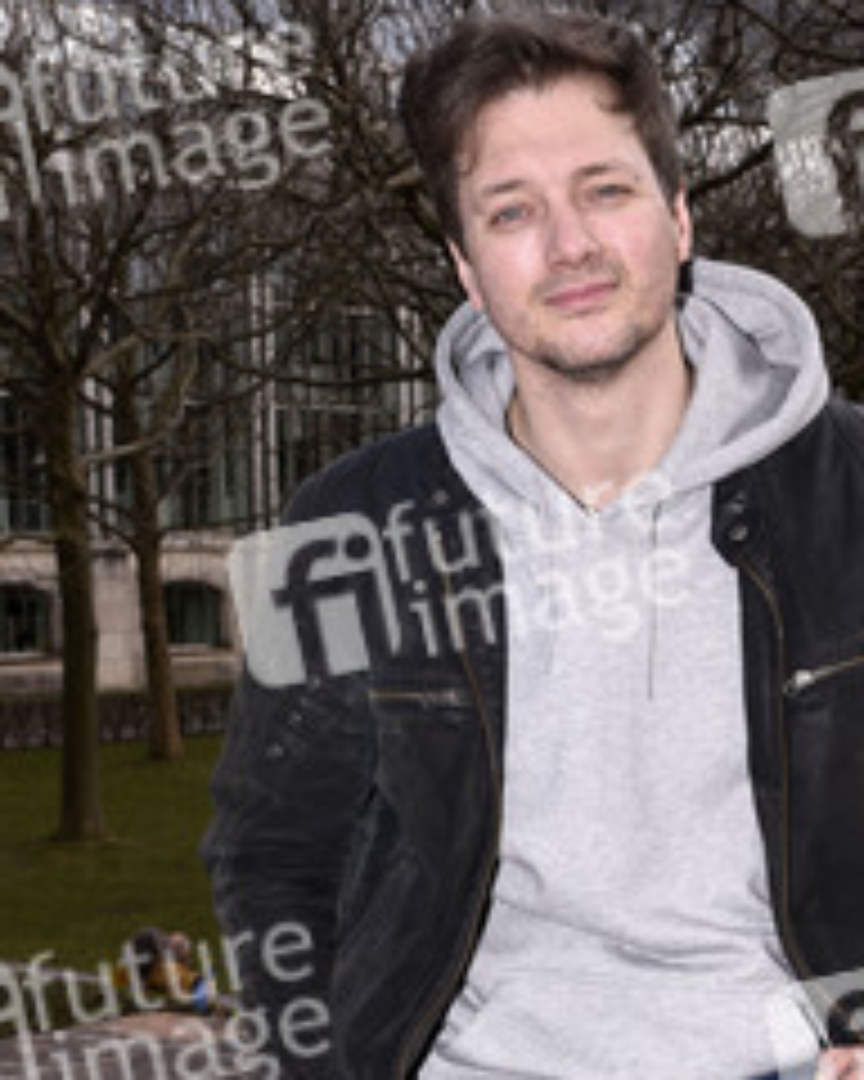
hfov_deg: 20.3
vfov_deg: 25.1
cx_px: 590
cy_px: 806
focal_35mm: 75
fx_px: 2397
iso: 320
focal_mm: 48
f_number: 11
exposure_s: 1/160
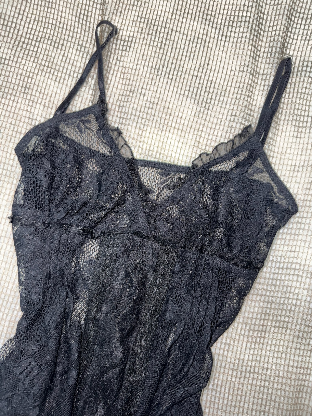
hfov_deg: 56.8
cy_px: 208
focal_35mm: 24
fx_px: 288
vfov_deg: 71.6
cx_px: 156
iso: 100
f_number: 1.78
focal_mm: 6.76
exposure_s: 1/15
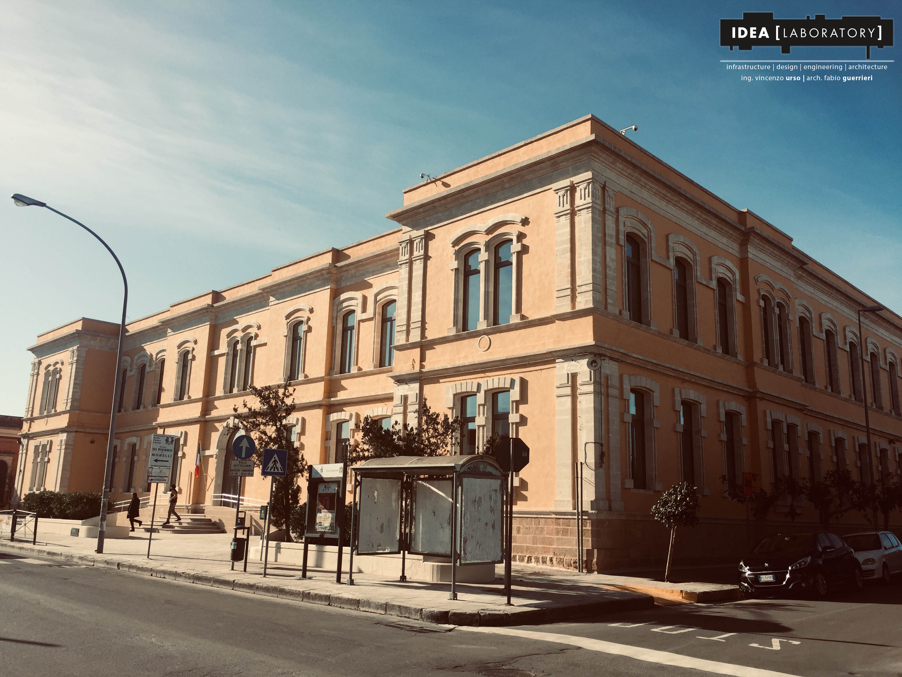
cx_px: 451
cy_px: 338
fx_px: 756
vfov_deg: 48.2
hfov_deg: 61.7
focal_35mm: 29
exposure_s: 1/1522
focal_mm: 4.15
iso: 32
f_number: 2.2
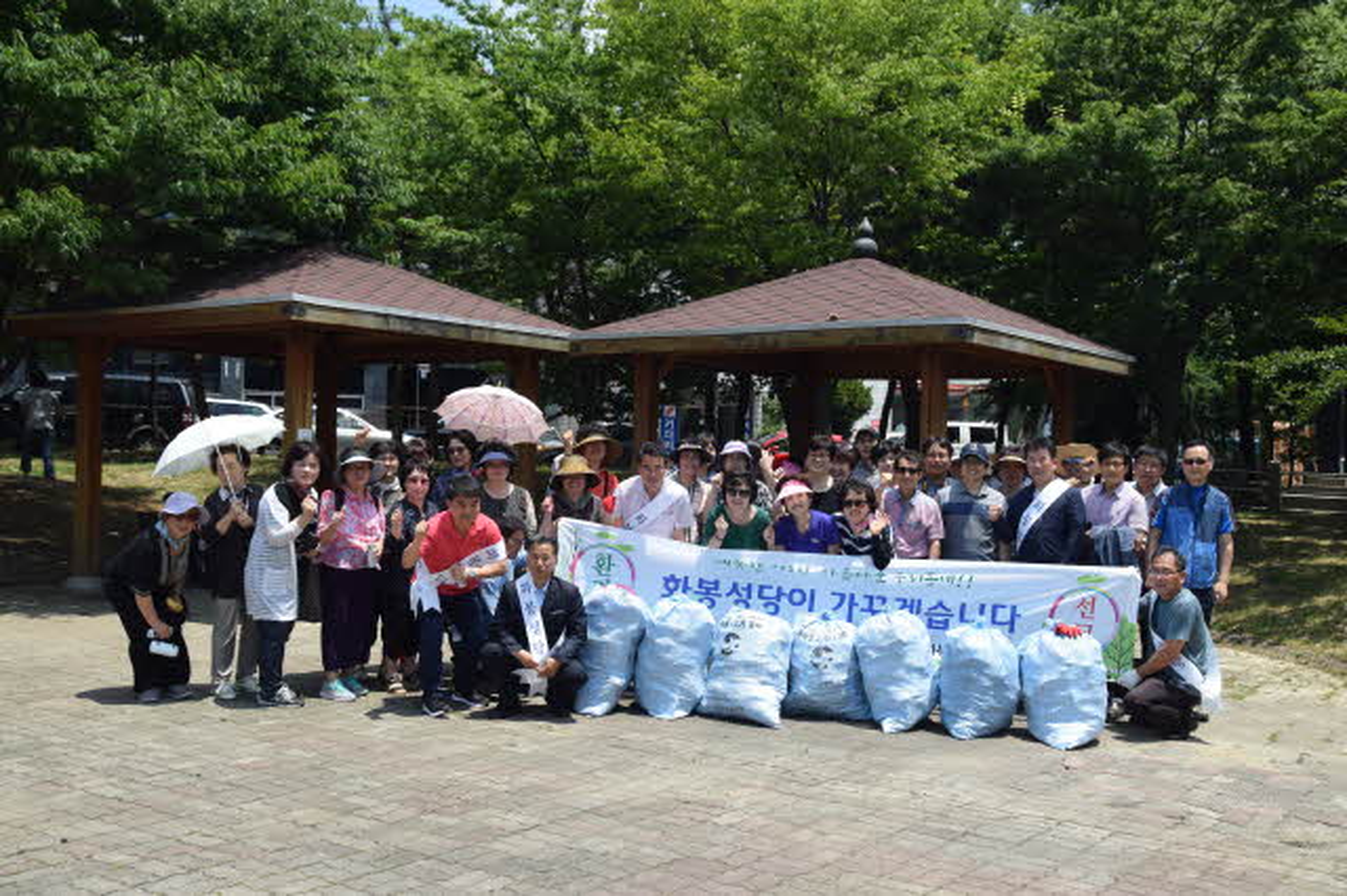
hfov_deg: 49.6
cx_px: 674
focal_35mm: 39
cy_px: 448
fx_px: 1458
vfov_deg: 34.2
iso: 200
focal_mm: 26
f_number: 9
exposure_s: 1/320
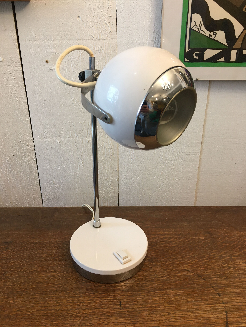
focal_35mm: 29
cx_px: 123
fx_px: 275
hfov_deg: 48.2
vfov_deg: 61.7
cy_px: 164
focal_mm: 4.15
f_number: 2.2
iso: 40
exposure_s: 1/33
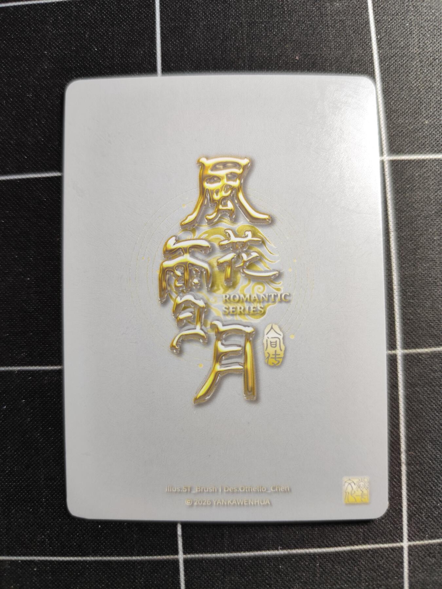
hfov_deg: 58.9
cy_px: 294
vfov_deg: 73.9
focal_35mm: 23
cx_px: 221
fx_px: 392
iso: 500
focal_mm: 6.14
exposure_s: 1/100
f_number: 1.65
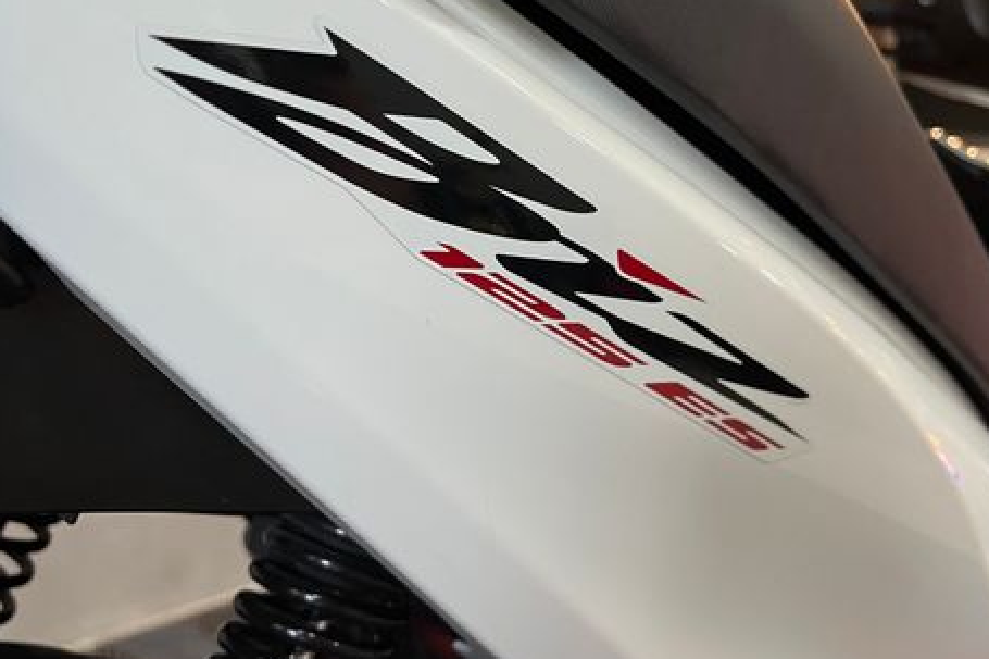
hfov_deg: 65.5
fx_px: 769
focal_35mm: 28
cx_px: 502
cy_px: 307
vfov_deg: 46.3
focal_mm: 5.1
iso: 160
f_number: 1.6
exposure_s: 1/60
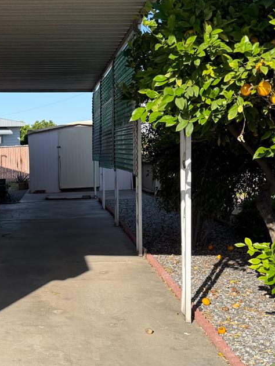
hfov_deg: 23.9
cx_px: -33
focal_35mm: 57
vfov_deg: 33.7
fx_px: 603
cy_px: 217
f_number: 1.78
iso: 80
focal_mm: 6.76
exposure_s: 1/2703
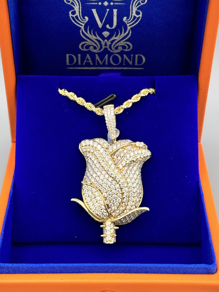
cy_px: 135
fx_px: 599
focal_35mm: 71
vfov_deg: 27.4
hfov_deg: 20.7
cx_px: 104
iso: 400
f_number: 1.78
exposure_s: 1/40
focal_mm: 6.86
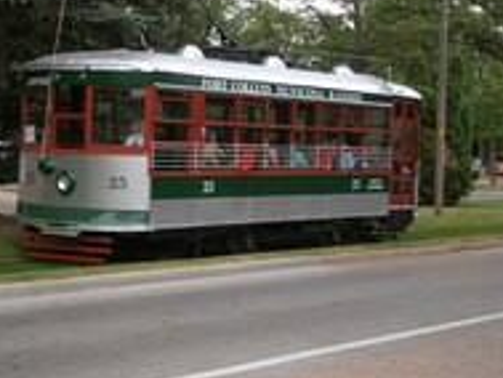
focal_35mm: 87
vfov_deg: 17.0
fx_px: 1265
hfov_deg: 22.5
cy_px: 137
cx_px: 287
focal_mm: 8.3
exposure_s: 1/125
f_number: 3.4
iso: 80
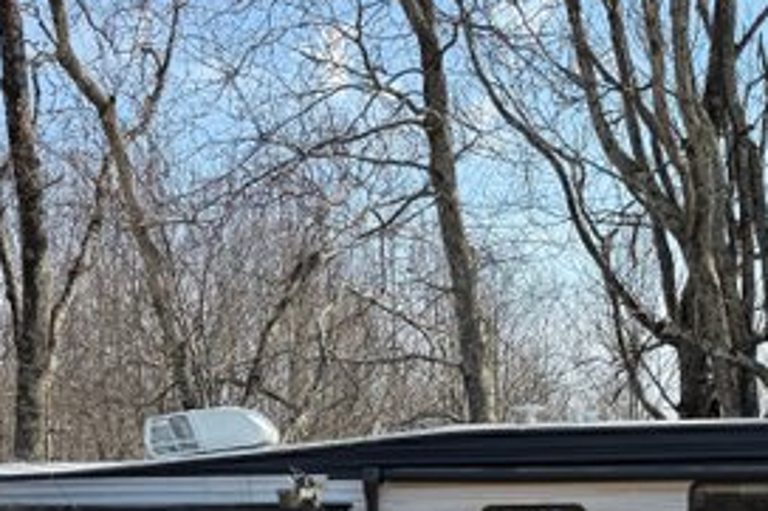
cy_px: 628
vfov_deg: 21.5
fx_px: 1237
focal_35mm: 58
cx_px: 493
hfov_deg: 34.3
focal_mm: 6.76
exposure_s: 1/2299
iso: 80
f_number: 1.78
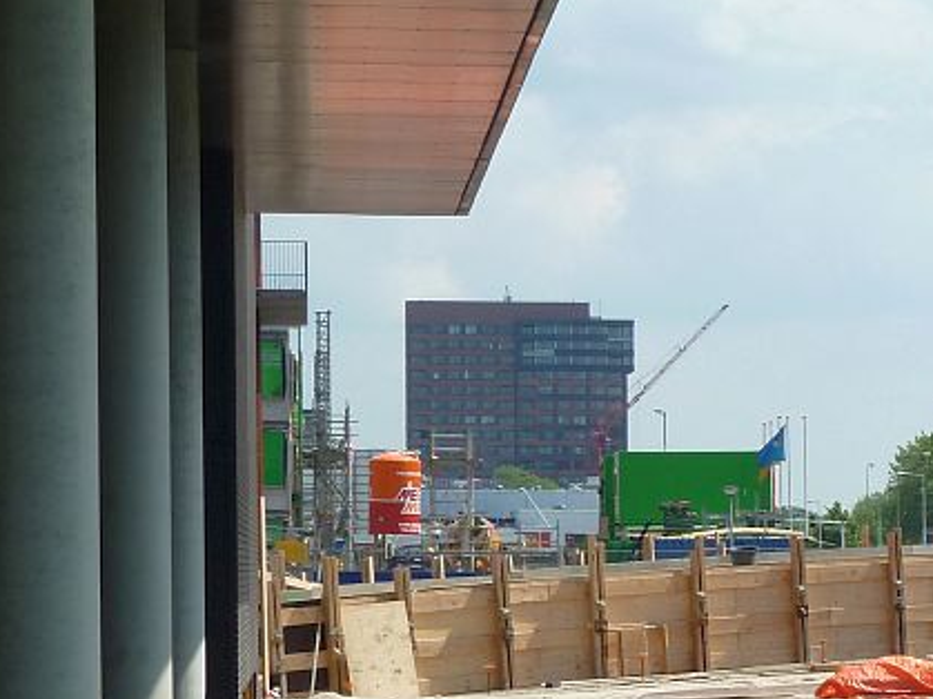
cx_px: 1093
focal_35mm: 176
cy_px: 833
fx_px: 4742
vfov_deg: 8.3
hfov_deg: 11.0
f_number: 4.1
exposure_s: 1/400
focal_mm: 11.9
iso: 80
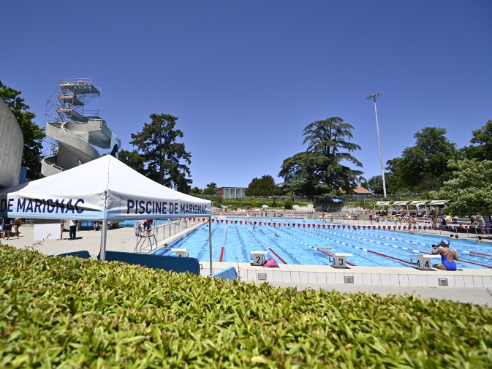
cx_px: 204
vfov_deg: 78.1
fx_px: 227
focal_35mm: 16
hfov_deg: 93.6
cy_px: 184
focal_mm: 14
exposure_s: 1/2500
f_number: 3.2
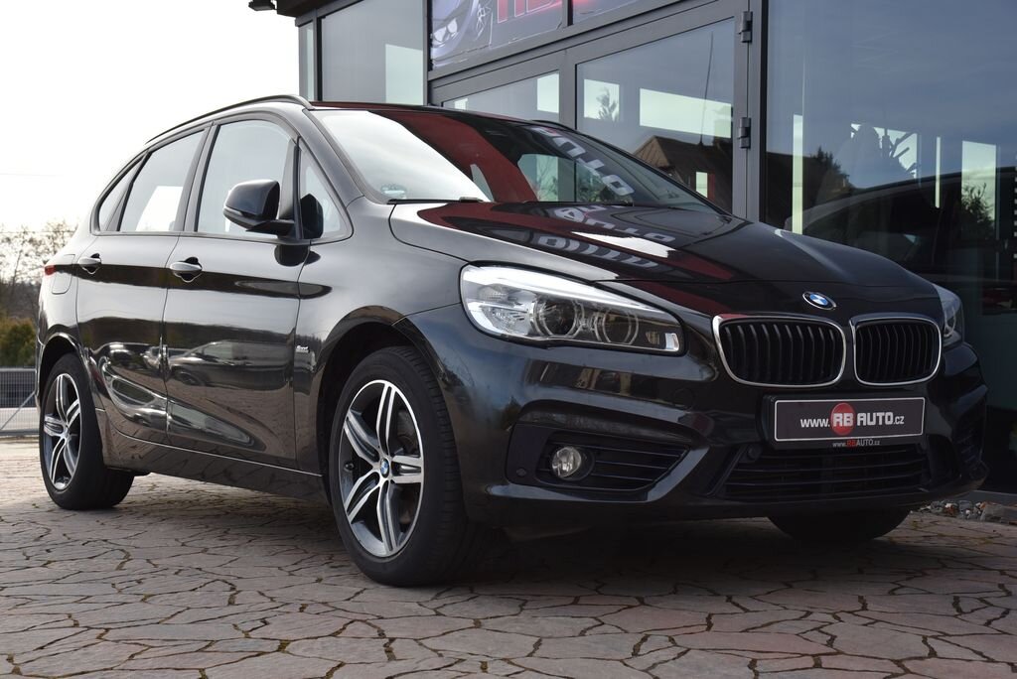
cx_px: 508
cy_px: 340
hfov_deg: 38.2
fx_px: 1470
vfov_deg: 26.0
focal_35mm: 52
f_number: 10
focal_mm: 52
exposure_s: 1/400
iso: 500
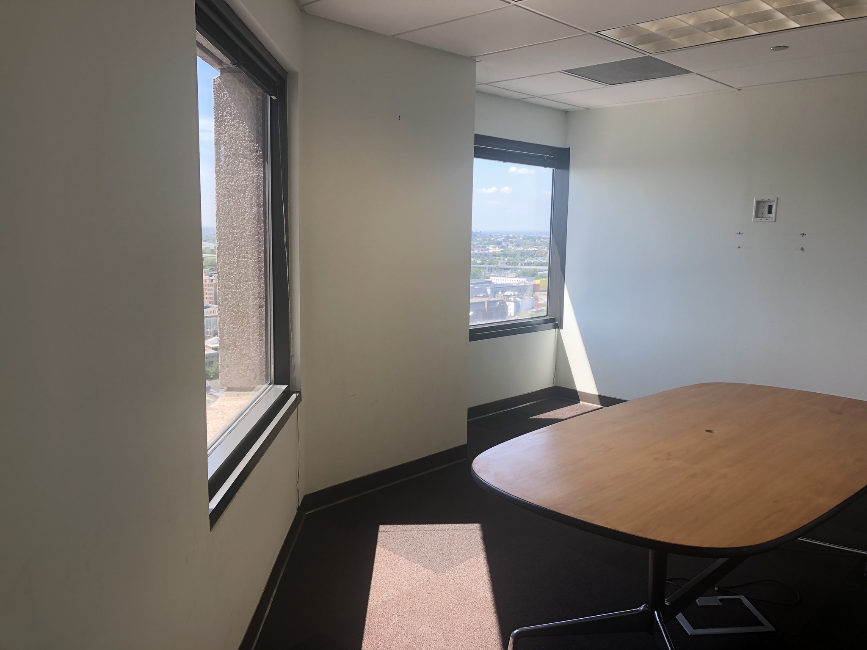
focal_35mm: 28
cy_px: 325
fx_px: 701
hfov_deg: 63.4
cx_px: 434
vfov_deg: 49.7
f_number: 1.8
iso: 20
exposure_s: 1/123
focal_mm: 4
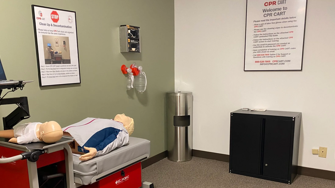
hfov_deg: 59.4
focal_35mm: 33
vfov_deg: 35.3
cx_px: 154
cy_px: 125
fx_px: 293
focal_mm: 4.25
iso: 250
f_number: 1.8
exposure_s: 1/60
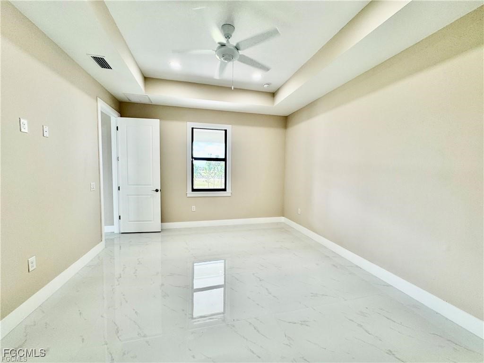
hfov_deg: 102.1
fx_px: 196
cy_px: 182
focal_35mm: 14
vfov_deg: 85.7
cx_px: 242
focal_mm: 2.22
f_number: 2.2
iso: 64
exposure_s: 1/120
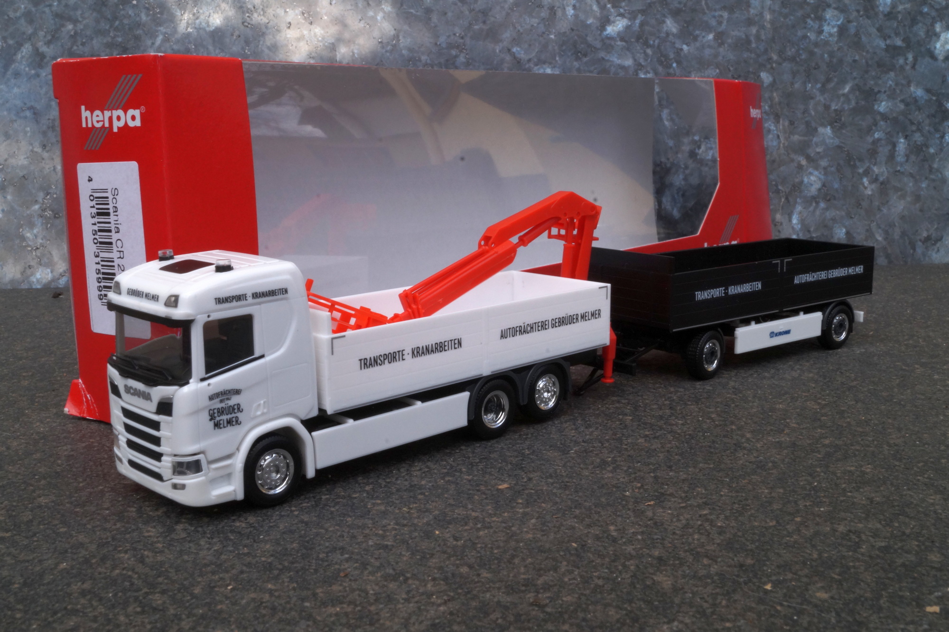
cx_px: 474
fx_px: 1106
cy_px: 316
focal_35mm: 42
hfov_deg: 46.4
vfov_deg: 31.9
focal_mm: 28
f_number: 25
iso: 400
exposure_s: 1/60
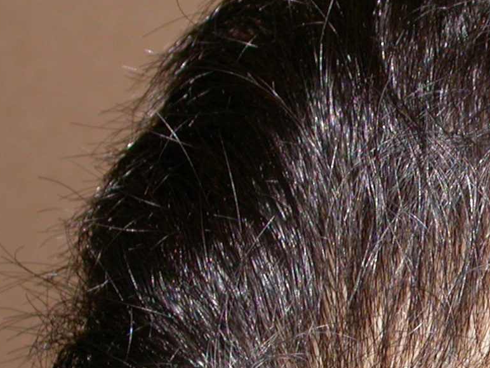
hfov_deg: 9.8
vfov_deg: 7.4
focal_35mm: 200
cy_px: 404
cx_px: 560
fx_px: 2831
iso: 100
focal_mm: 14.2
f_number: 3.3
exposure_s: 1/60.3
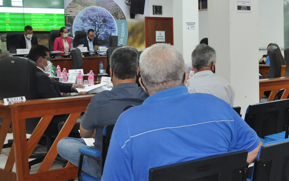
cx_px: 240
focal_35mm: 53
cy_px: 94
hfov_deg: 36.6
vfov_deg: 24.4
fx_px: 417
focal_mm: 18
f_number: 3.5
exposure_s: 1/60
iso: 800
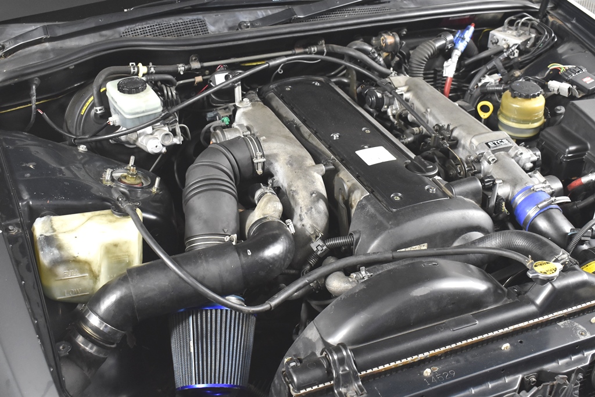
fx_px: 793
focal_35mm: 48
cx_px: 298
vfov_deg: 28.1
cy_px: 198
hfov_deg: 41.1
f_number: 5.6
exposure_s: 1/125
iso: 1600
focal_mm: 32
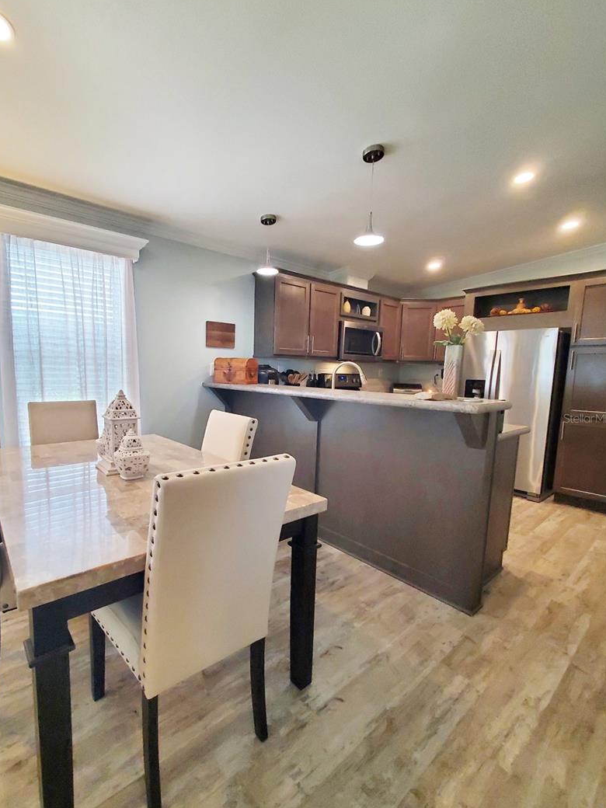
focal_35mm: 15
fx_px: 350
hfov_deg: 81.4
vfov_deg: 98.1
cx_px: 269
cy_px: 418
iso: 320
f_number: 2.2
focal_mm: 1.8
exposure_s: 1/60
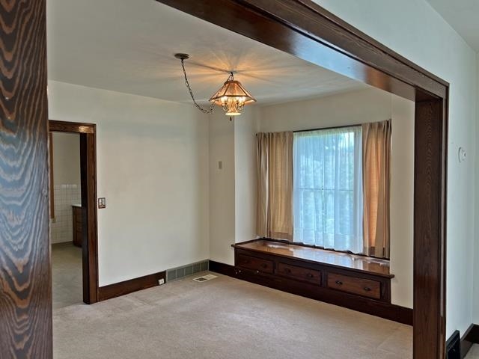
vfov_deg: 53.1
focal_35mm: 26
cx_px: 240
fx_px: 360
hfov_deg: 67.3
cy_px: 180
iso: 64
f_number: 1.5
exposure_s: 1/120
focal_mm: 5.7
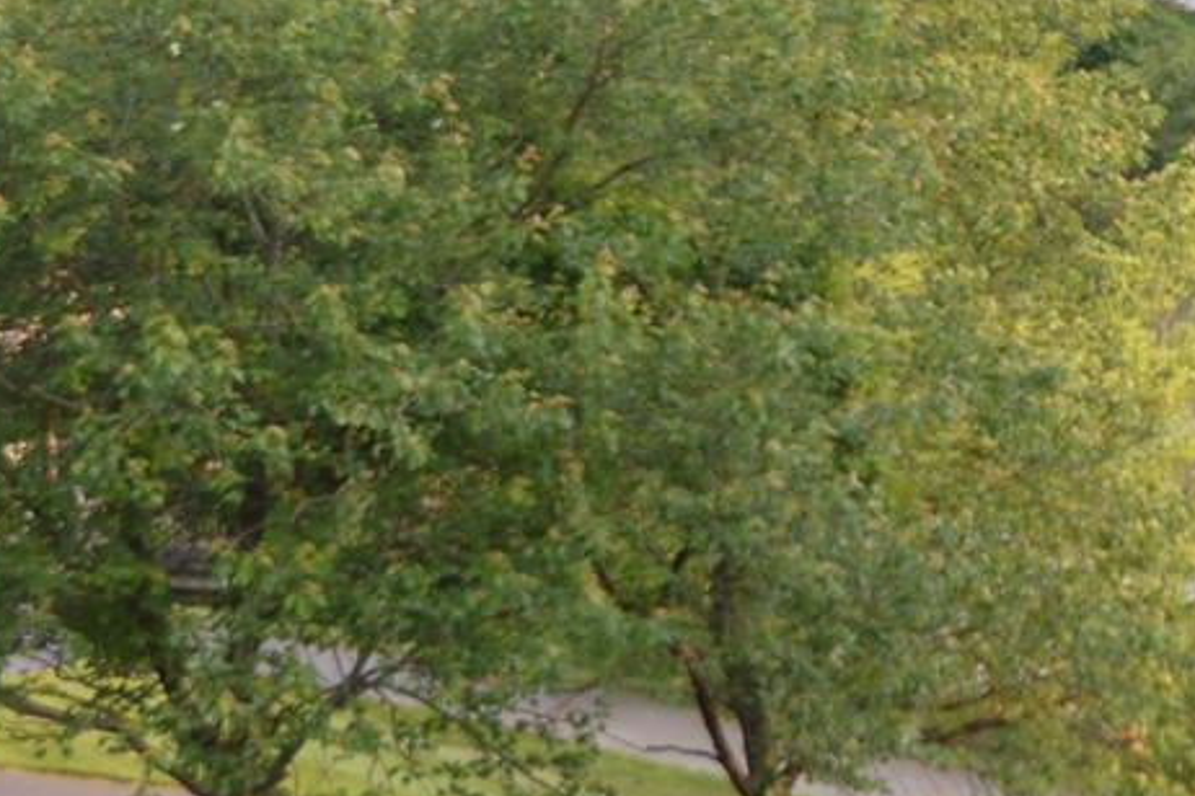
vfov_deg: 10.3
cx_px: 1330
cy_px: 348
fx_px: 4415
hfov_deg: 15.0
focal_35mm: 133
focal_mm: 20
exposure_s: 1/125
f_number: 4
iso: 110
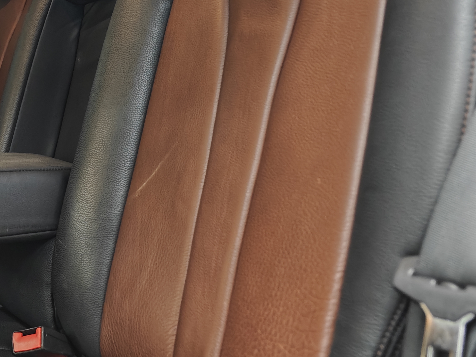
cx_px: -18
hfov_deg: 33.7
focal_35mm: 51
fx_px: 701
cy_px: 49
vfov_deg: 27.7
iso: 4000
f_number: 1.9
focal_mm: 8.7
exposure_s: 1/25
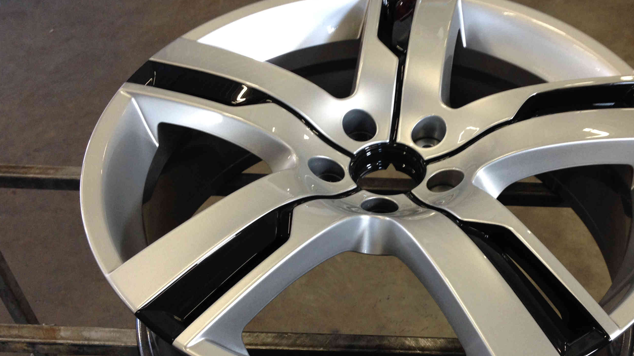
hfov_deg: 41.1
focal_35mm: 50
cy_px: 200
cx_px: 390
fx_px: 841
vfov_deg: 23.9
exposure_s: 1/20
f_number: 2.4
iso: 80
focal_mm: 4.28
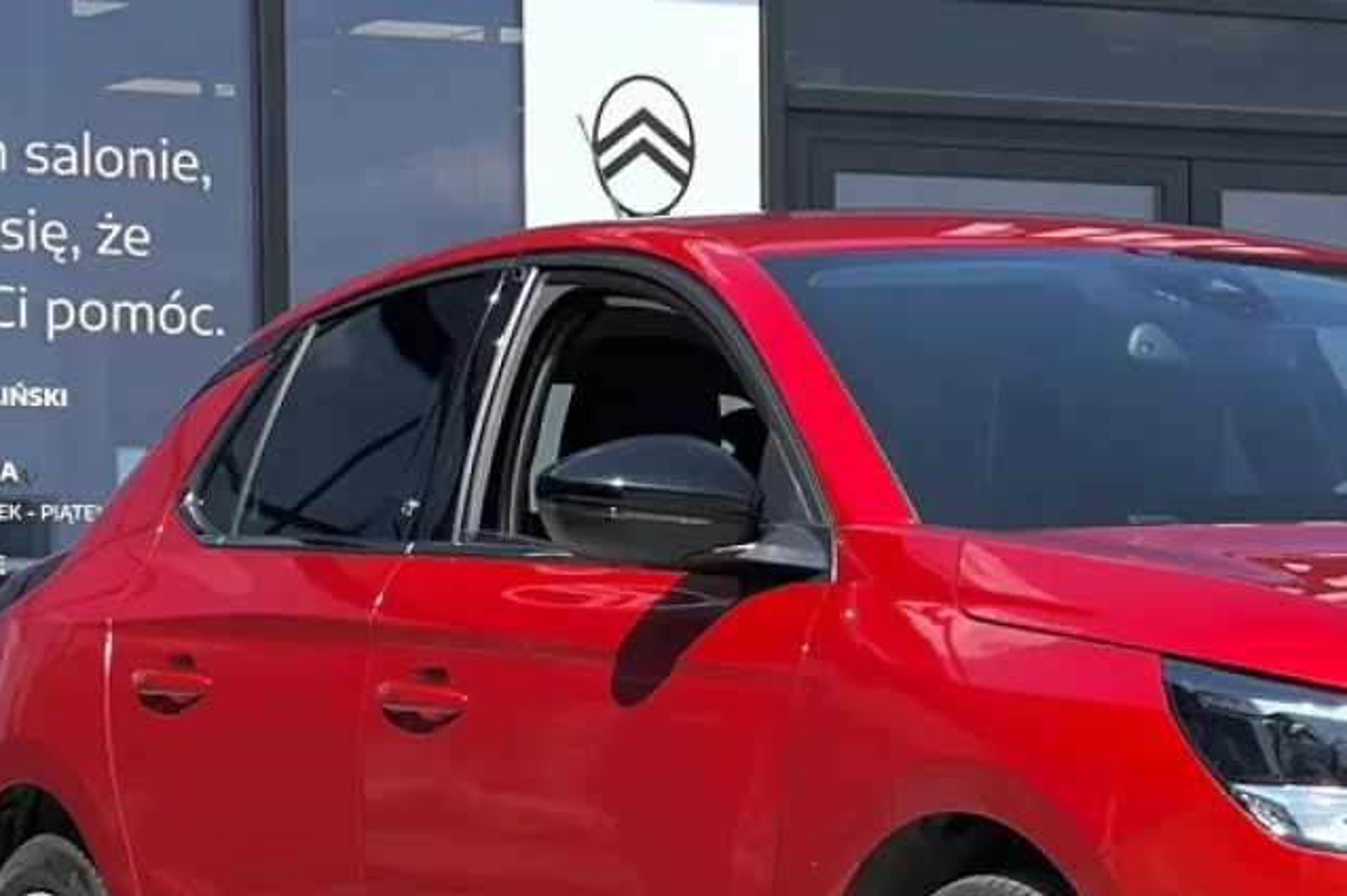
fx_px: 6021
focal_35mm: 161
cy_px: 744
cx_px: 1178
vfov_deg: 8.5
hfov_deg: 12.7
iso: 32
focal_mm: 9
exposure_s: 1/444
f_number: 2.8
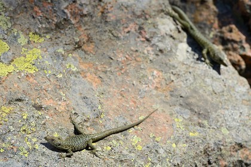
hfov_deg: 10.3
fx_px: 1394
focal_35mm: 200
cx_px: 126
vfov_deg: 6.9
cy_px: 84
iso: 200
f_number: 11
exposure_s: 1/320
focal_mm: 200
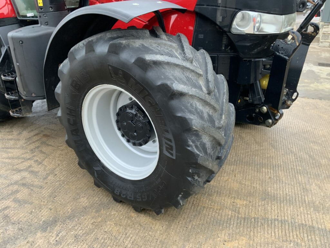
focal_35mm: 29
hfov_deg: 61.7
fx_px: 276
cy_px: 124
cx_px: 165
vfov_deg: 48.2
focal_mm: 3
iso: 64
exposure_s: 1/75
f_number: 1.8
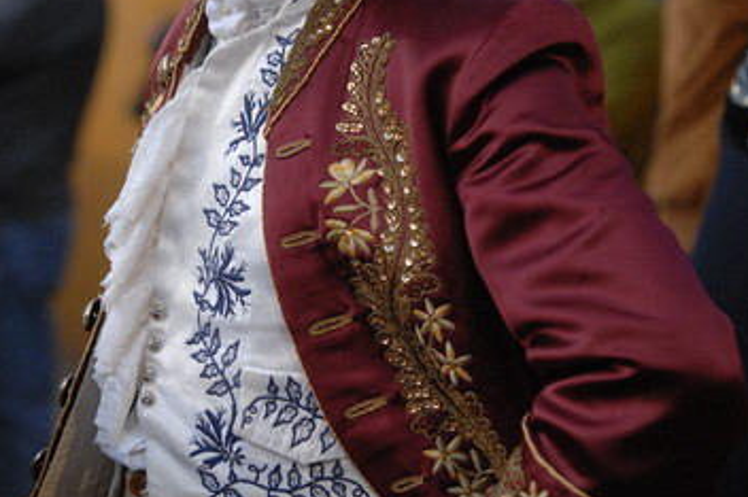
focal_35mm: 149
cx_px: 255
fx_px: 3093
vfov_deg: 9.2
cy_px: 242
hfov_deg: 13.8
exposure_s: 1/400
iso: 800
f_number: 3.5
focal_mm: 70
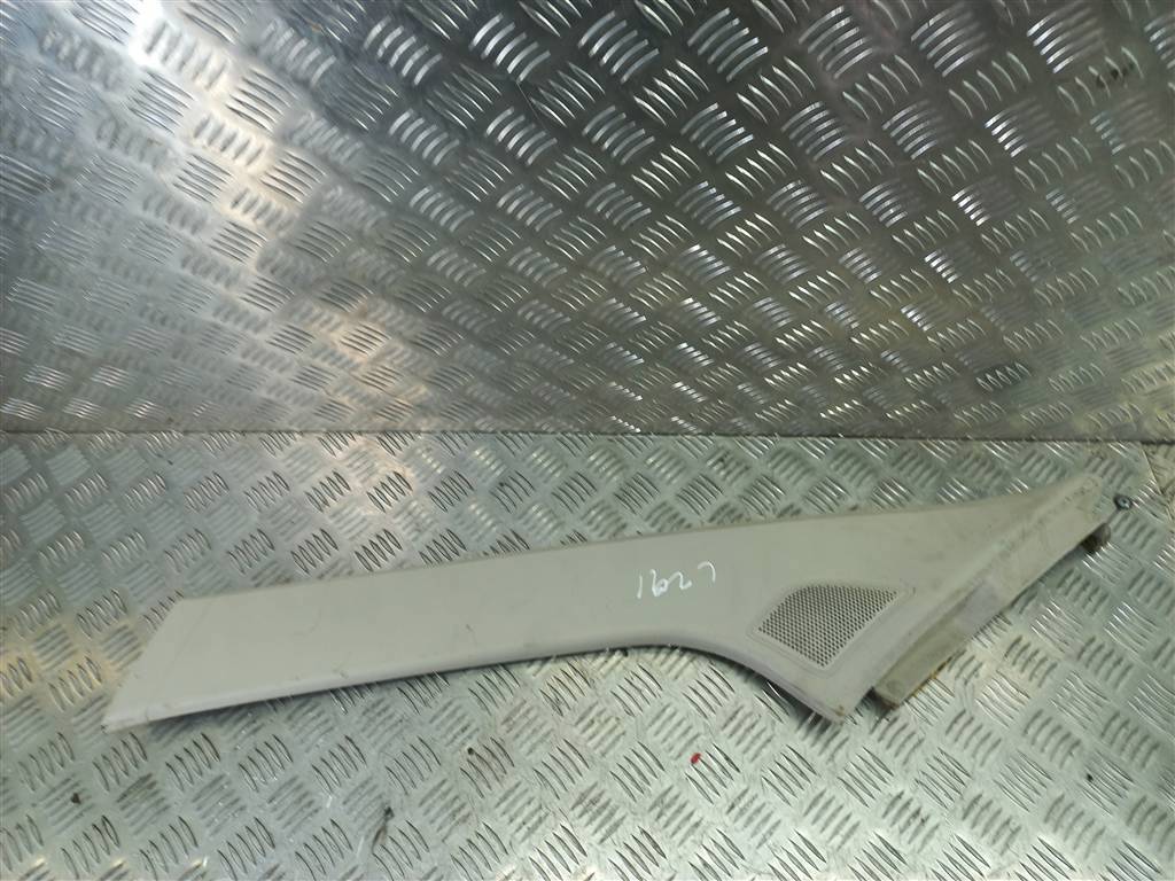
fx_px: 849
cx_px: 588
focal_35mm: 25
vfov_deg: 54.9
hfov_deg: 69.4
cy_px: 440
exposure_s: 1/50
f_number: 1.8
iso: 50
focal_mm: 4.6
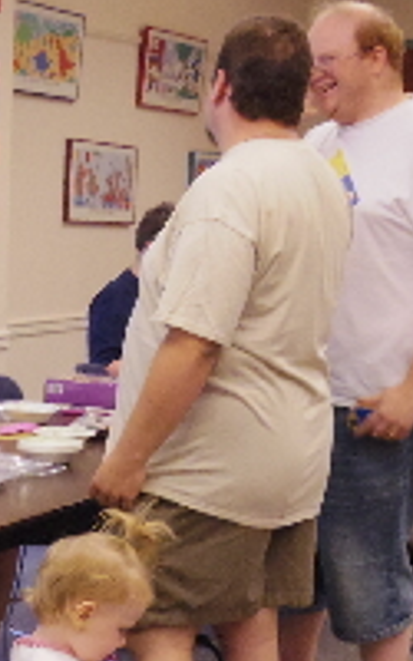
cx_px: 99
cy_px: 638
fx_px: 1945
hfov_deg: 12.1
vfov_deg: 18.8
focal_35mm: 108
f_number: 4.5
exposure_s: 1/50
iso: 800
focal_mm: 6.1
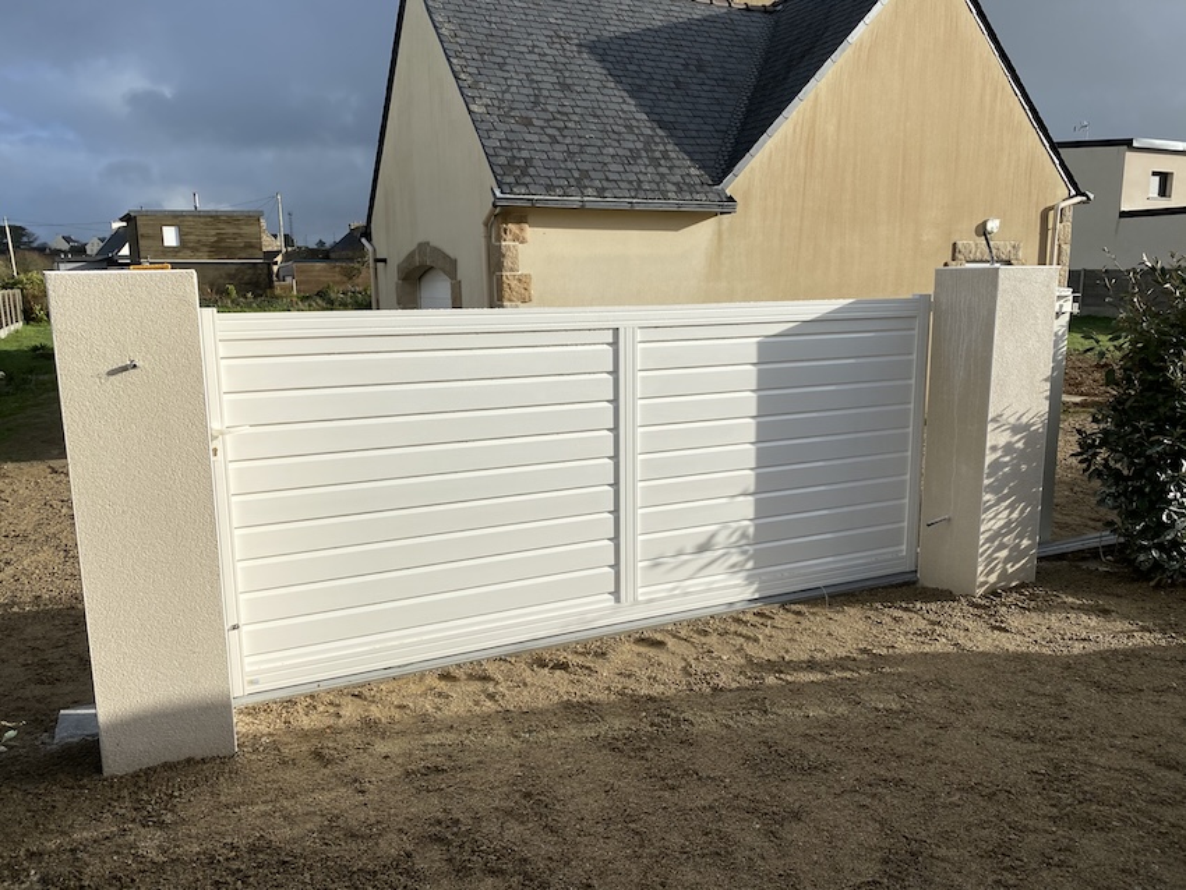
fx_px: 891
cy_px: 445
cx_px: 593
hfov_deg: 67.3
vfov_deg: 53.1
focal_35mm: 26
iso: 32
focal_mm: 4.25
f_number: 1.8
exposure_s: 1/5495
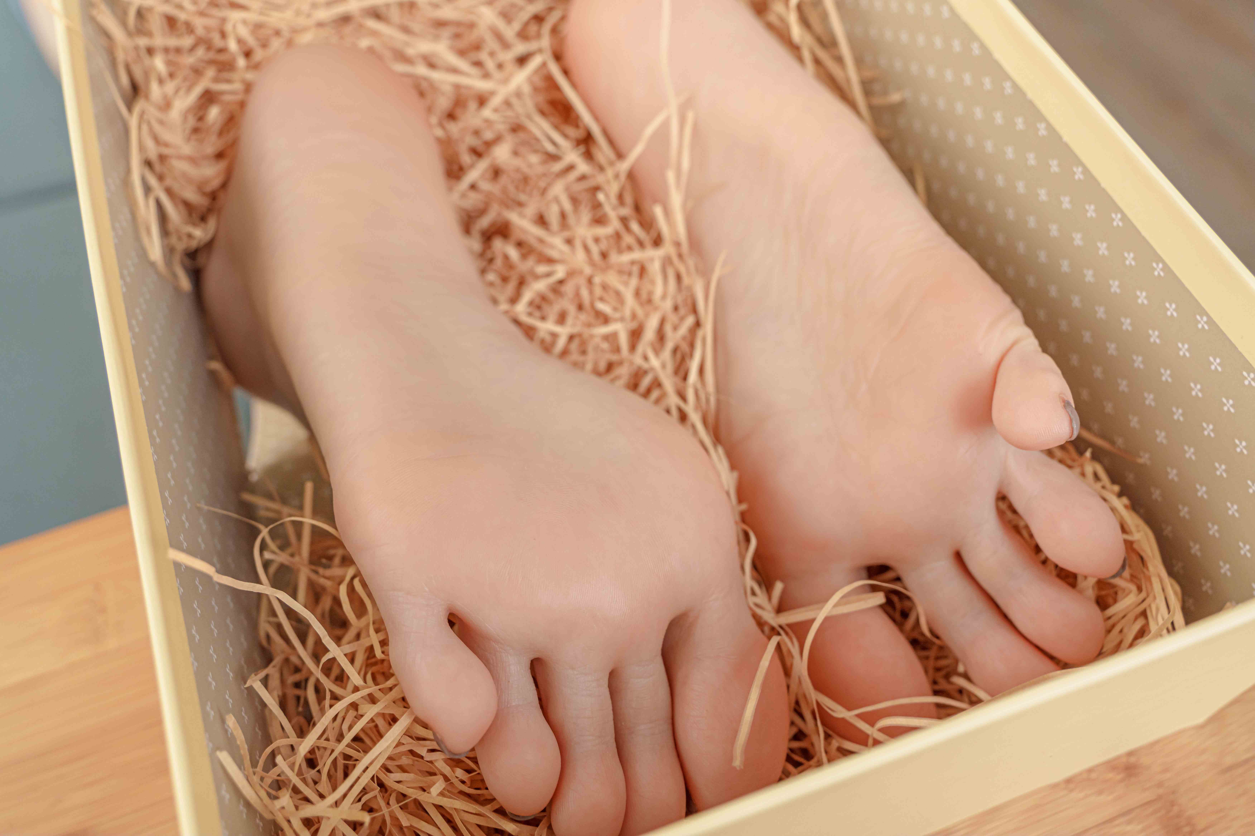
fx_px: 1081
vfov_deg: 42.3
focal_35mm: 31
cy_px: 418
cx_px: 628
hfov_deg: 60.3
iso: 320
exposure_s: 1/60
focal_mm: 31
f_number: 6.3
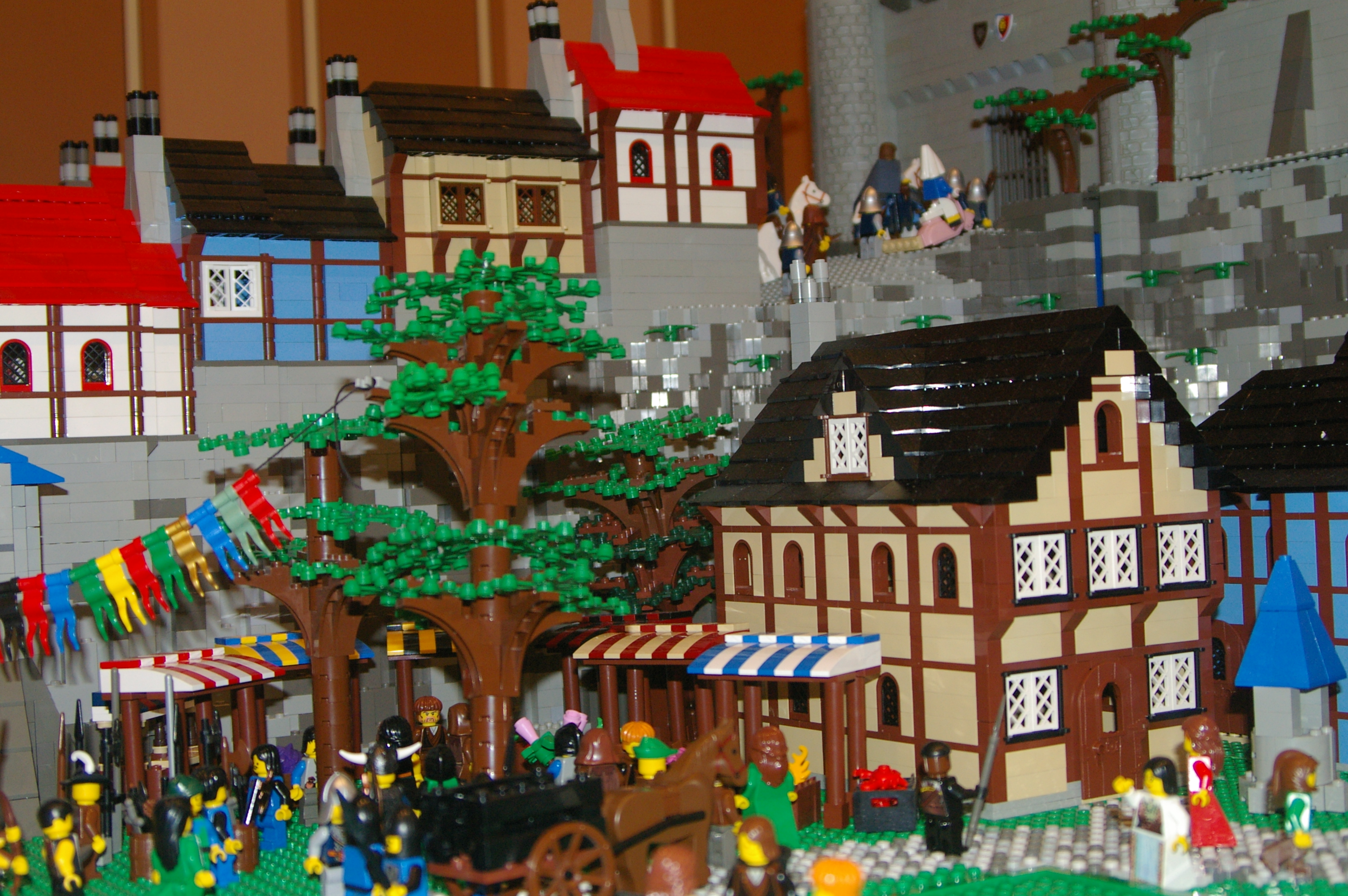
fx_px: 2020
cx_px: 674
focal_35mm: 54
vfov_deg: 25.0
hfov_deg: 36.9
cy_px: 448
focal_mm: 36
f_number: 5.6
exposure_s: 1/45
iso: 800
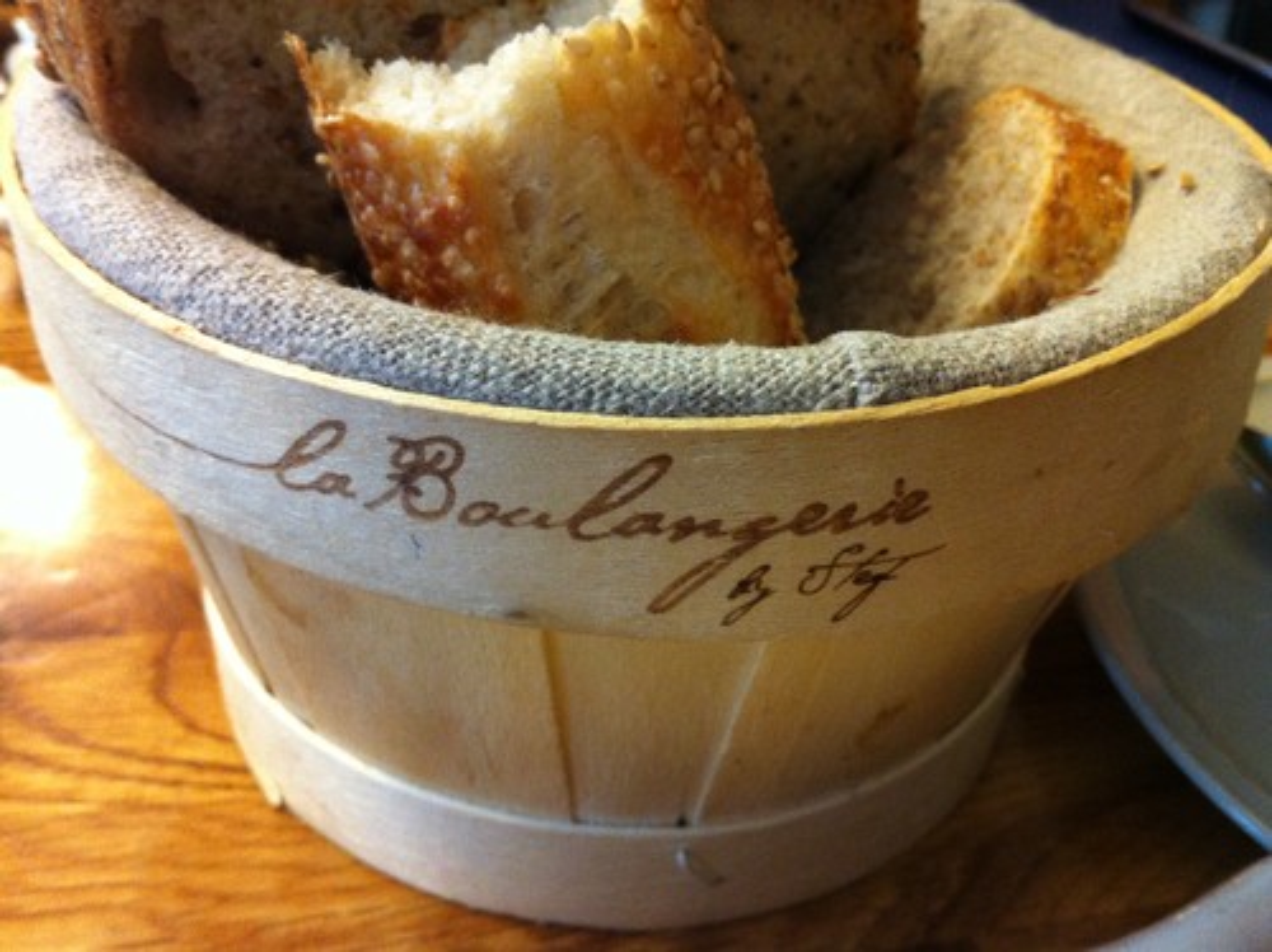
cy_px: 476
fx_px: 1285
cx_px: 636
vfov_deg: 40.6
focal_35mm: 35
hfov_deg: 52.7
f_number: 2.8
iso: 200
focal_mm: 3.85
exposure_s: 1/15
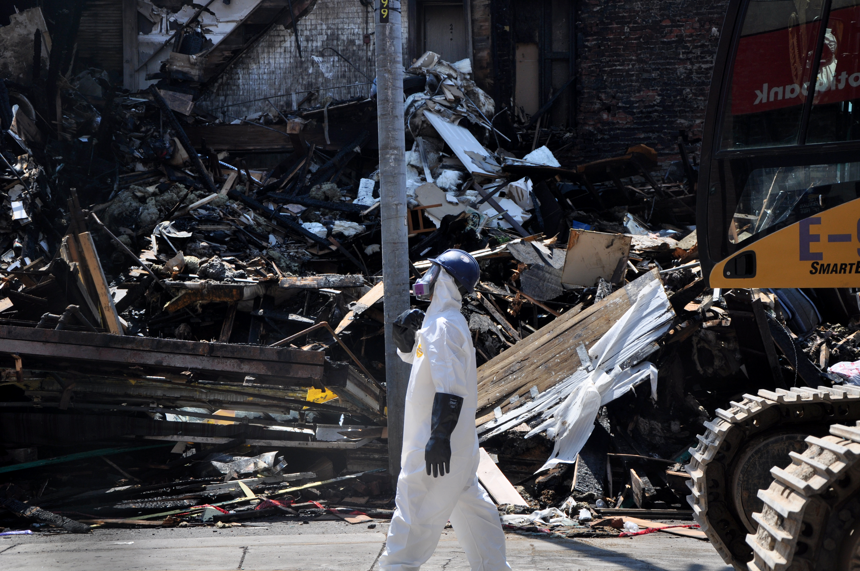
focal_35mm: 63
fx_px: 1503
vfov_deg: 21.5
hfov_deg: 31.9
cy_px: 286
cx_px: 430
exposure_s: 1/800
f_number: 5.6
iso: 200
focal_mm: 42
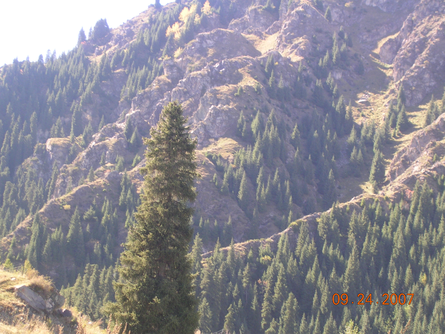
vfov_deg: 12.9
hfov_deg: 17.1
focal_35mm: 115
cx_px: 222
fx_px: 1478
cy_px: 167
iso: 50
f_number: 4.9
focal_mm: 17.4
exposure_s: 1/54.1
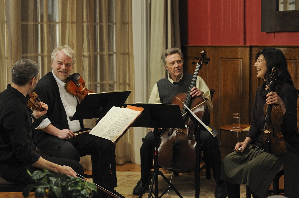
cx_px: 150
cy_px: 99
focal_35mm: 75
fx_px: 622
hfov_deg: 27.0
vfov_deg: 18.1
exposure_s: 1/60
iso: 800
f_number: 2.5
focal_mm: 50
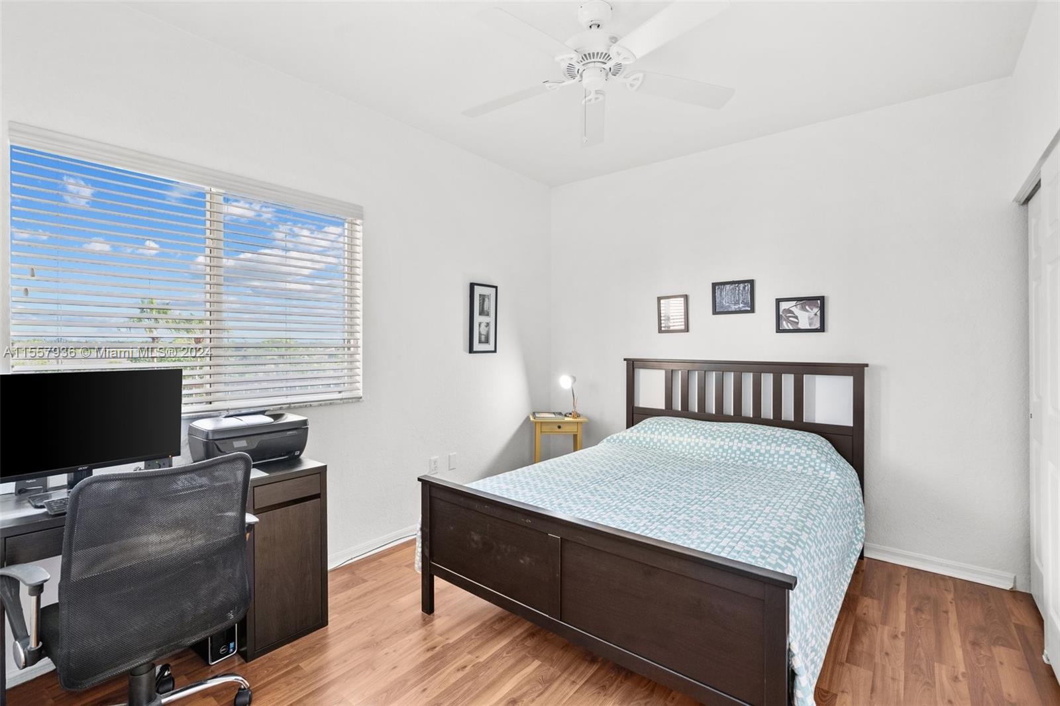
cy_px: 353
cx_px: 530
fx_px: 471
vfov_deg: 73.7
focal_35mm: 16
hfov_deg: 96.7
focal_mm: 16
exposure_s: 1/6
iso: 320
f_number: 8
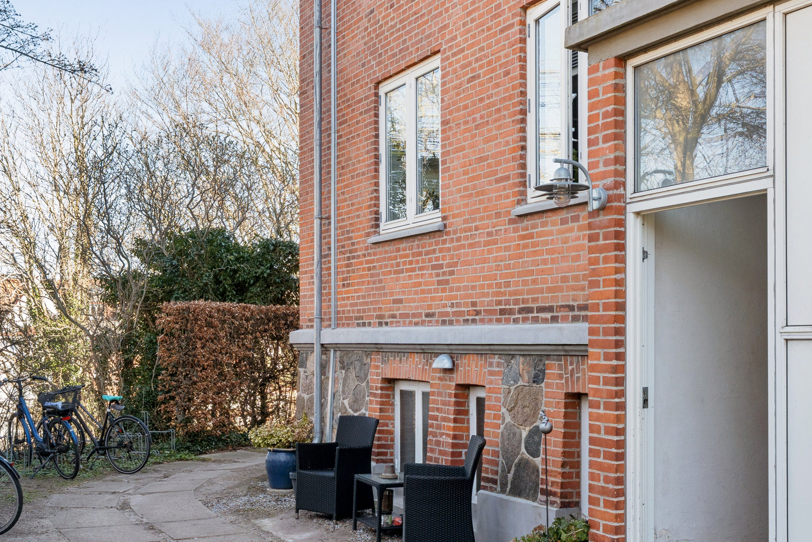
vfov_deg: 29.2
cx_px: 445
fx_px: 1037
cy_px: 324
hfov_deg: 42.7
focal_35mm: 46
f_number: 10
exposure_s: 1/60
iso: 400
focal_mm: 23
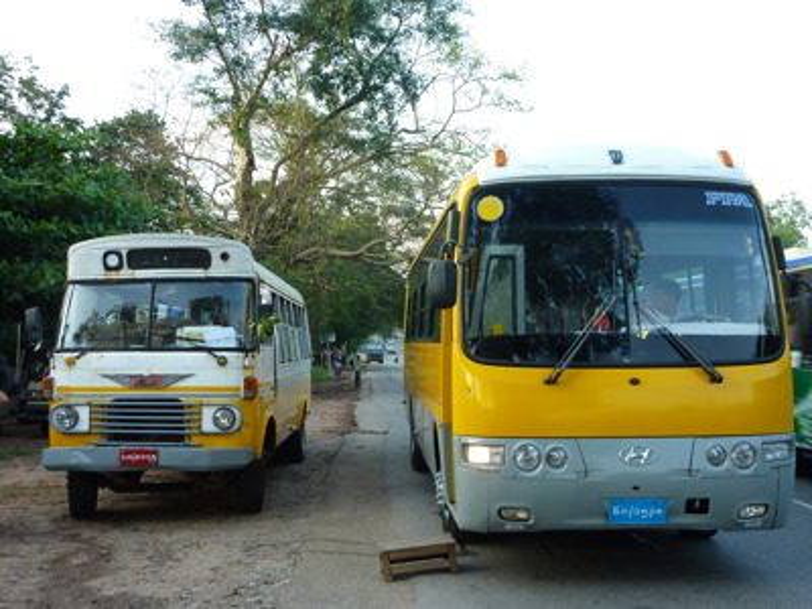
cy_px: 304
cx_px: 406
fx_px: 938
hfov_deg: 46.8
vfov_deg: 36.0
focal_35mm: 40
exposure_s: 1/50
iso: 80
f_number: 3.6
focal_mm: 6.5
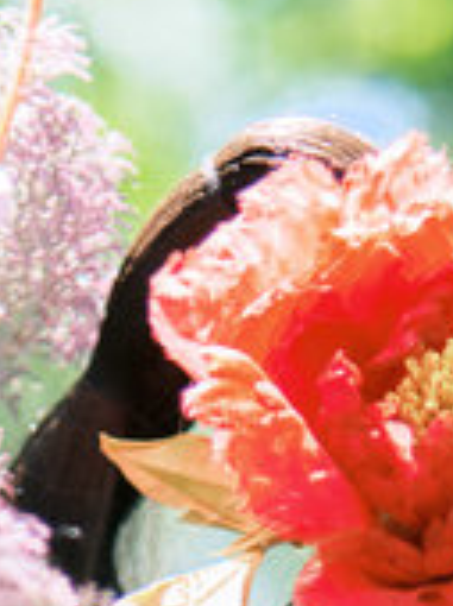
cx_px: 225
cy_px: 1797
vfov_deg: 6.4
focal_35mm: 283
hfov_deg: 5.2
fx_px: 4950
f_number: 1.8
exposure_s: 1/400
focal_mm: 50
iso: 320
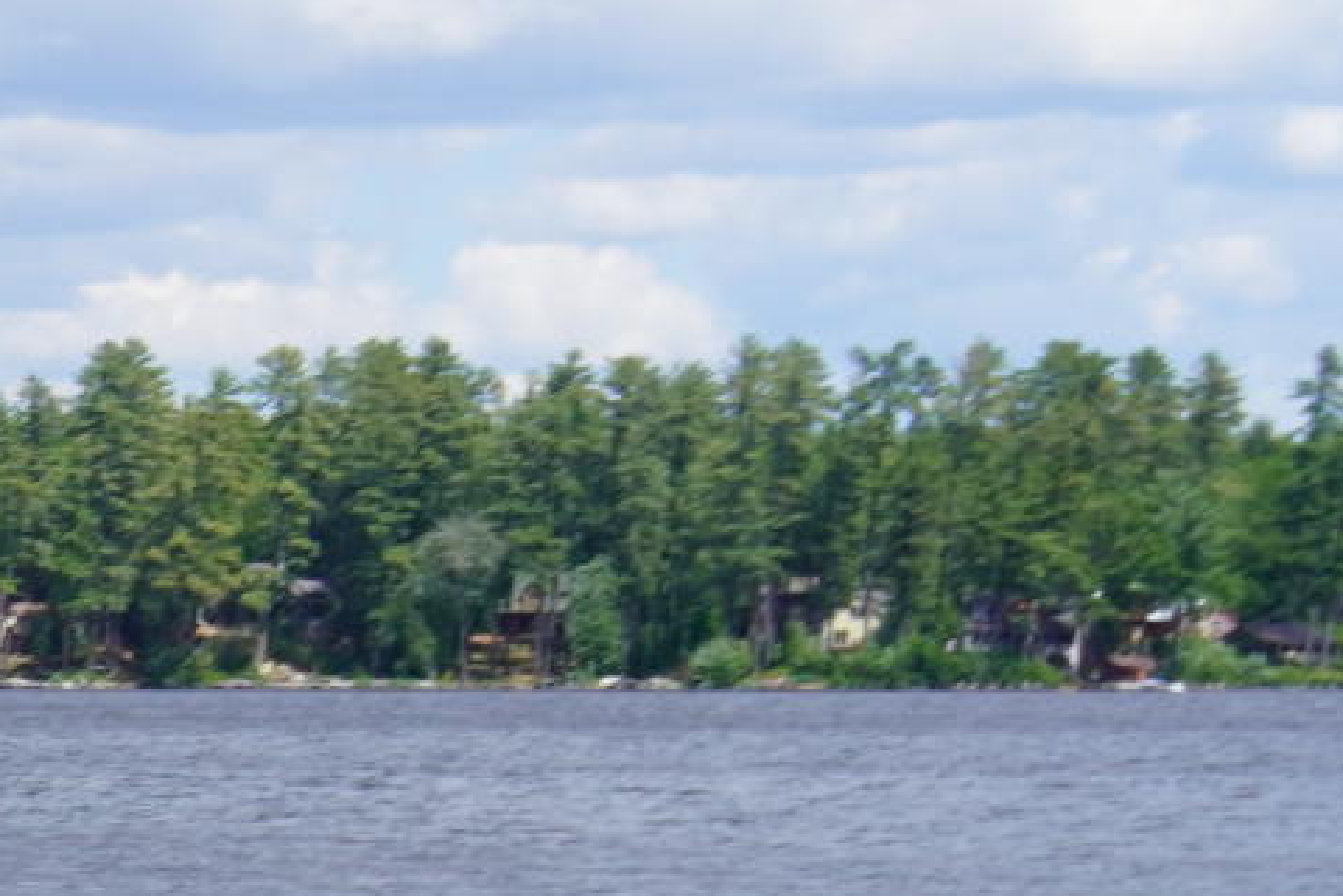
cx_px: -2546
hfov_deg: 7.5
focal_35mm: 244
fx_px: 9102
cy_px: 1809
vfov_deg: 5.5
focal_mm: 26
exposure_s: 1/160
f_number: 9
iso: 100
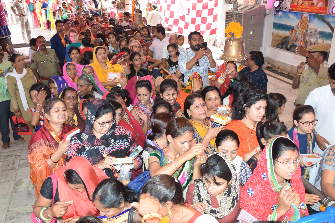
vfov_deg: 38.4
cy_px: 112
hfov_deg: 55.1
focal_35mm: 34
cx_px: 168
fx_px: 321
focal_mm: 23
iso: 1000
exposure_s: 1/80
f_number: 5
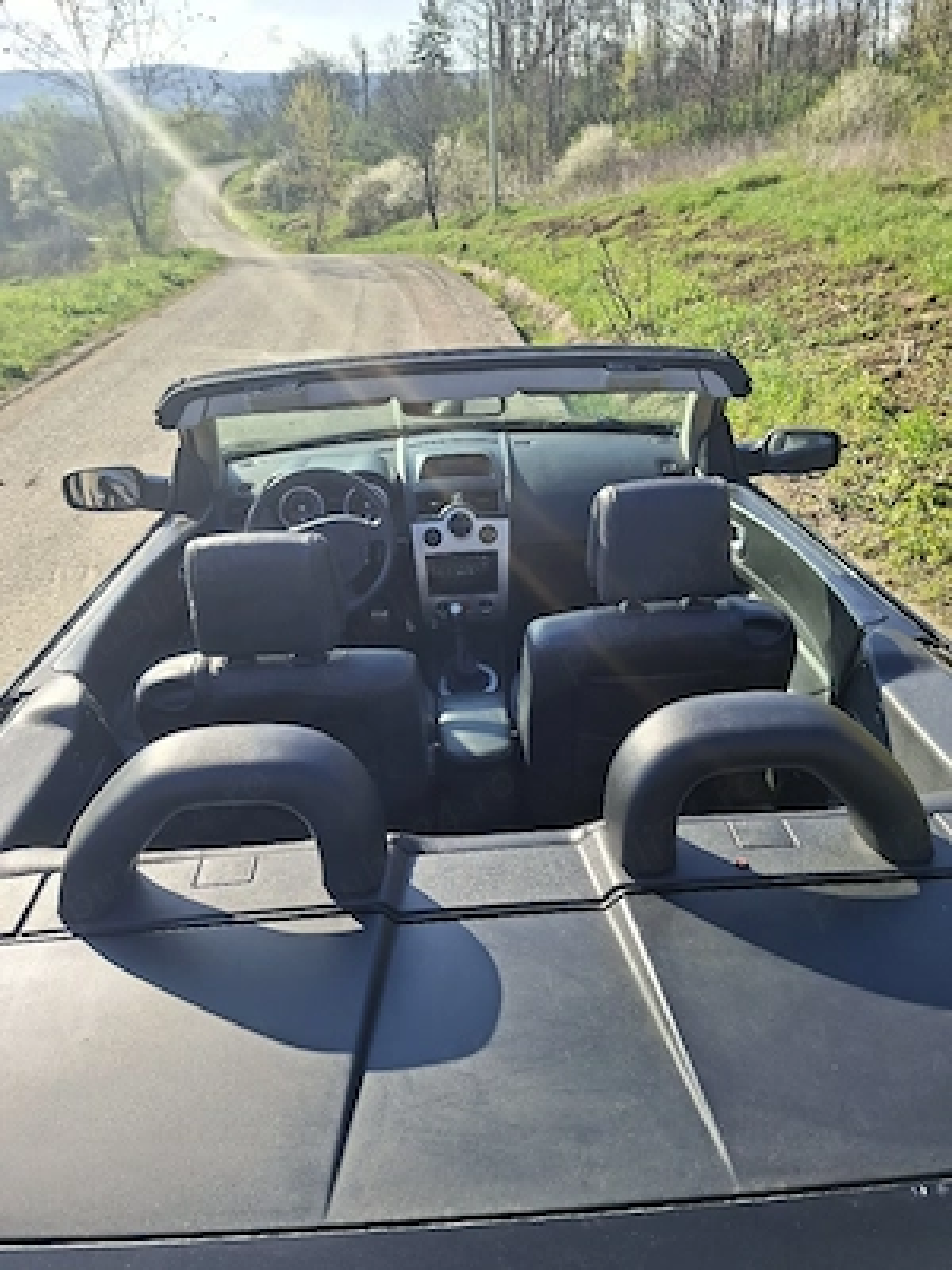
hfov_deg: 58.9
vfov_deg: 73.9
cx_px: 476
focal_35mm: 23
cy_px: 635
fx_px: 843
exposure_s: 1/1429
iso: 50
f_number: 1.8
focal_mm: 5.54
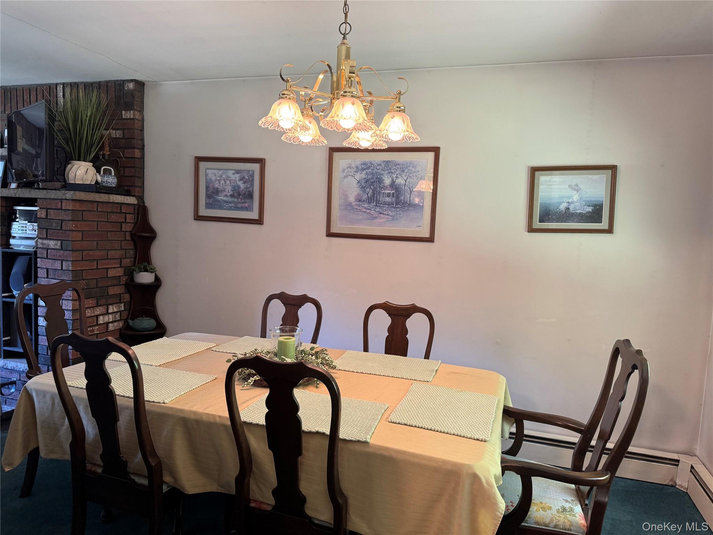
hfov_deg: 71.6
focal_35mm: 24
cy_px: 268
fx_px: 494
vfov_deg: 56.8
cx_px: 356
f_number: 1.78
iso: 250
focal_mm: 6.76
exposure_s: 1/60
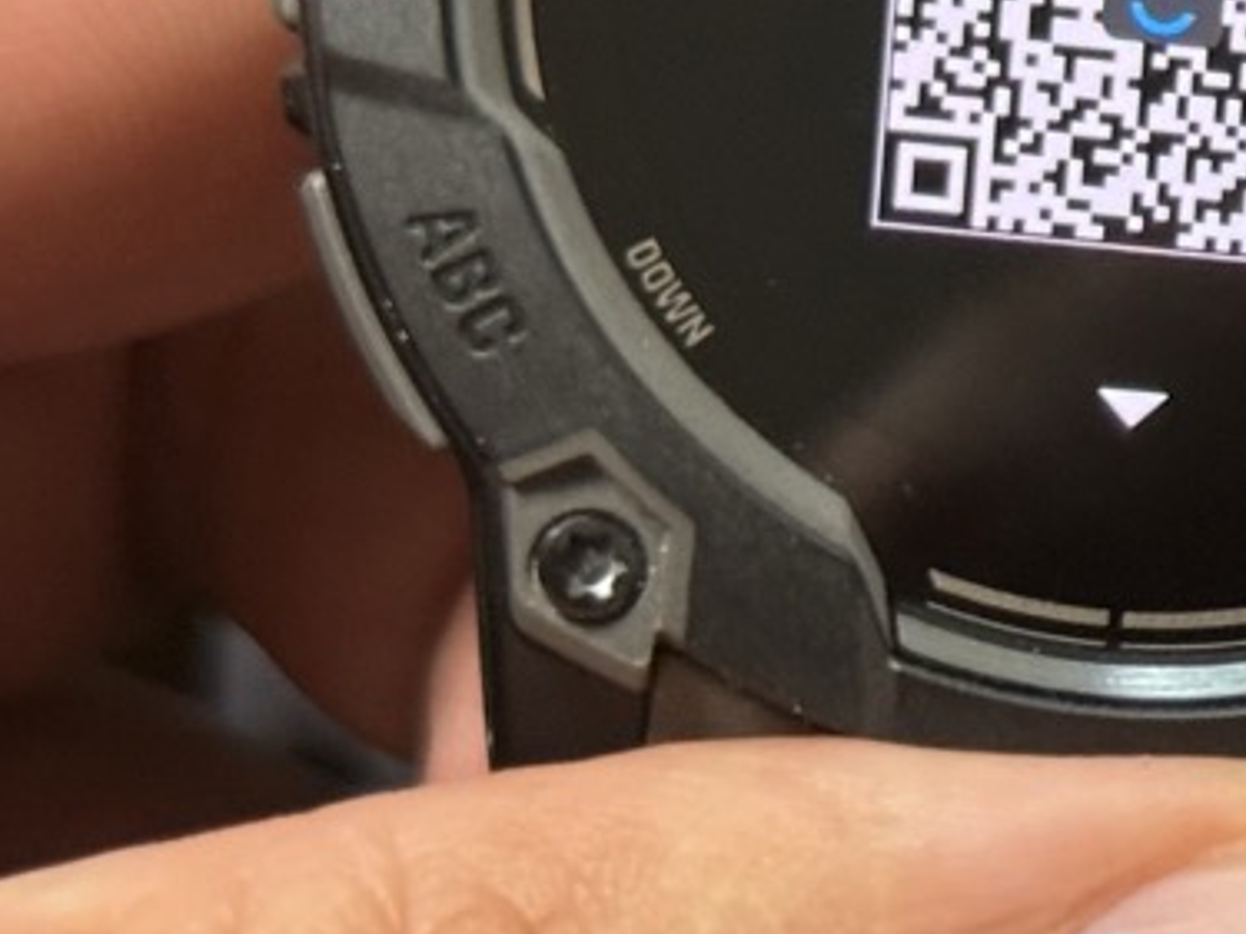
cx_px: 2093
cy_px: 485
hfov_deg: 11.4
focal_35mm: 164
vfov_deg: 9.0
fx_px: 5901
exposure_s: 1/51
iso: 250
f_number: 1.78
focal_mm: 6.76
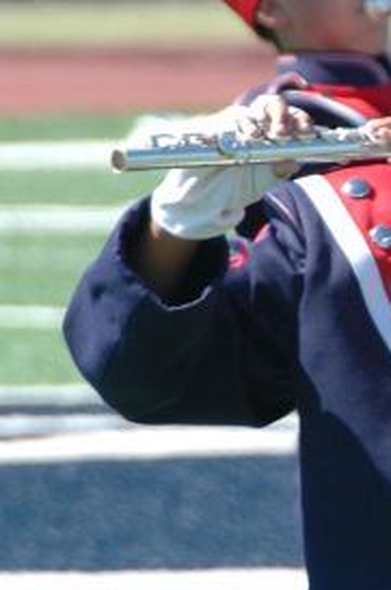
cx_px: 475
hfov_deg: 1.2
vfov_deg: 1.8
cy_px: 311
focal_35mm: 1126
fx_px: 18413
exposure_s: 1/400
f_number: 5.6
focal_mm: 200
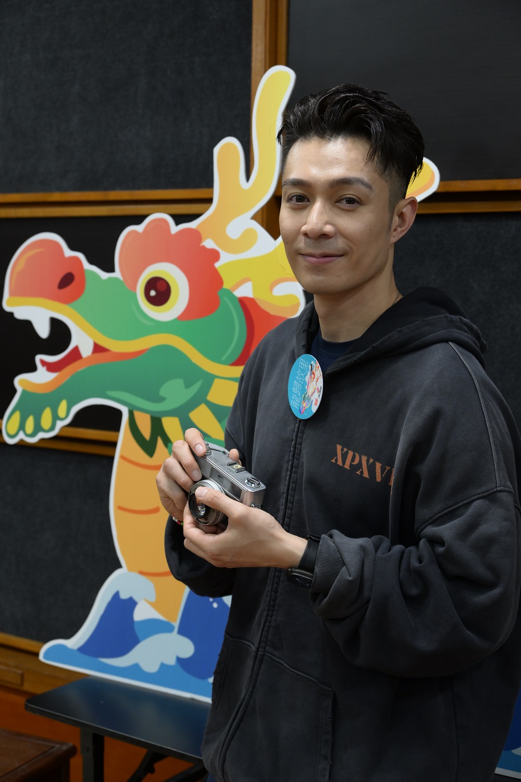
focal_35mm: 54
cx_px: 260
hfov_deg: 25.1
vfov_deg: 36.9
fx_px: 1172
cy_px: 391
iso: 1600
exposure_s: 1/80
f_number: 5.6
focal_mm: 54
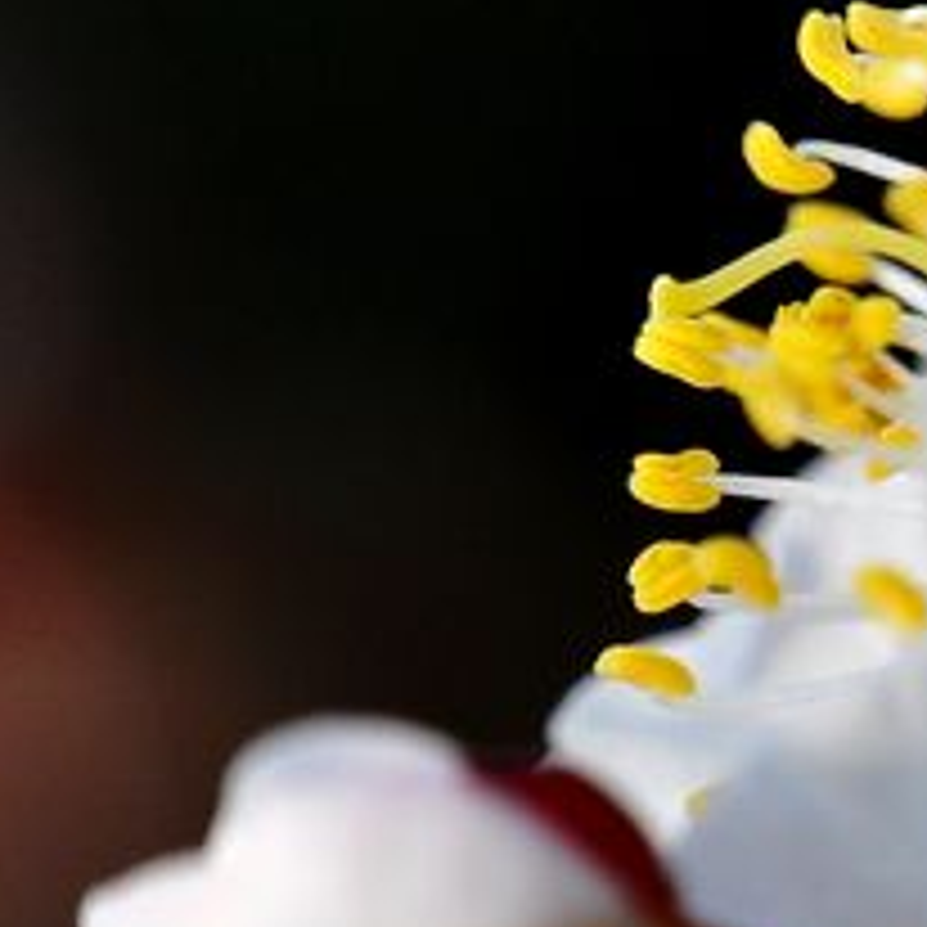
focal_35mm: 538
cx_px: 1426
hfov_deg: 3.2
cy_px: 792
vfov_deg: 3.3
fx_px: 16303
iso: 320
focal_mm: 85
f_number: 5.6
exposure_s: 1/500
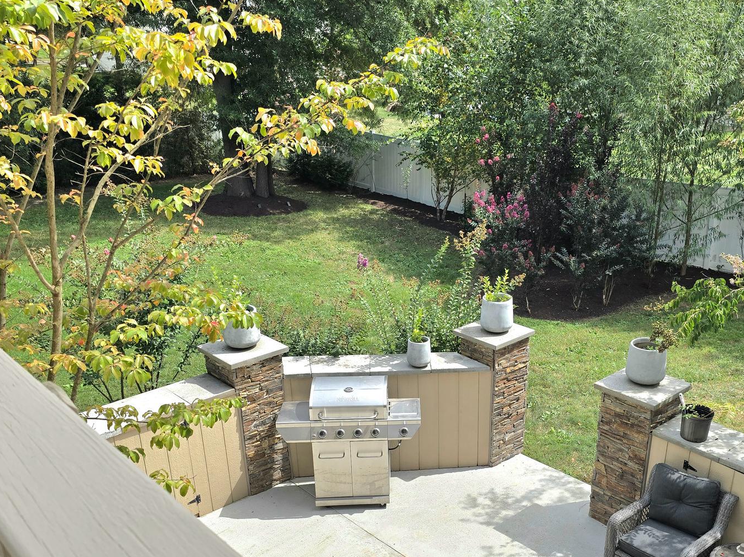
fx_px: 752
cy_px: 376
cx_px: 463
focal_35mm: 35
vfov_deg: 40.1
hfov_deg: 52.1
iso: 12
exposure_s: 1/526
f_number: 1.7
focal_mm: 6.3
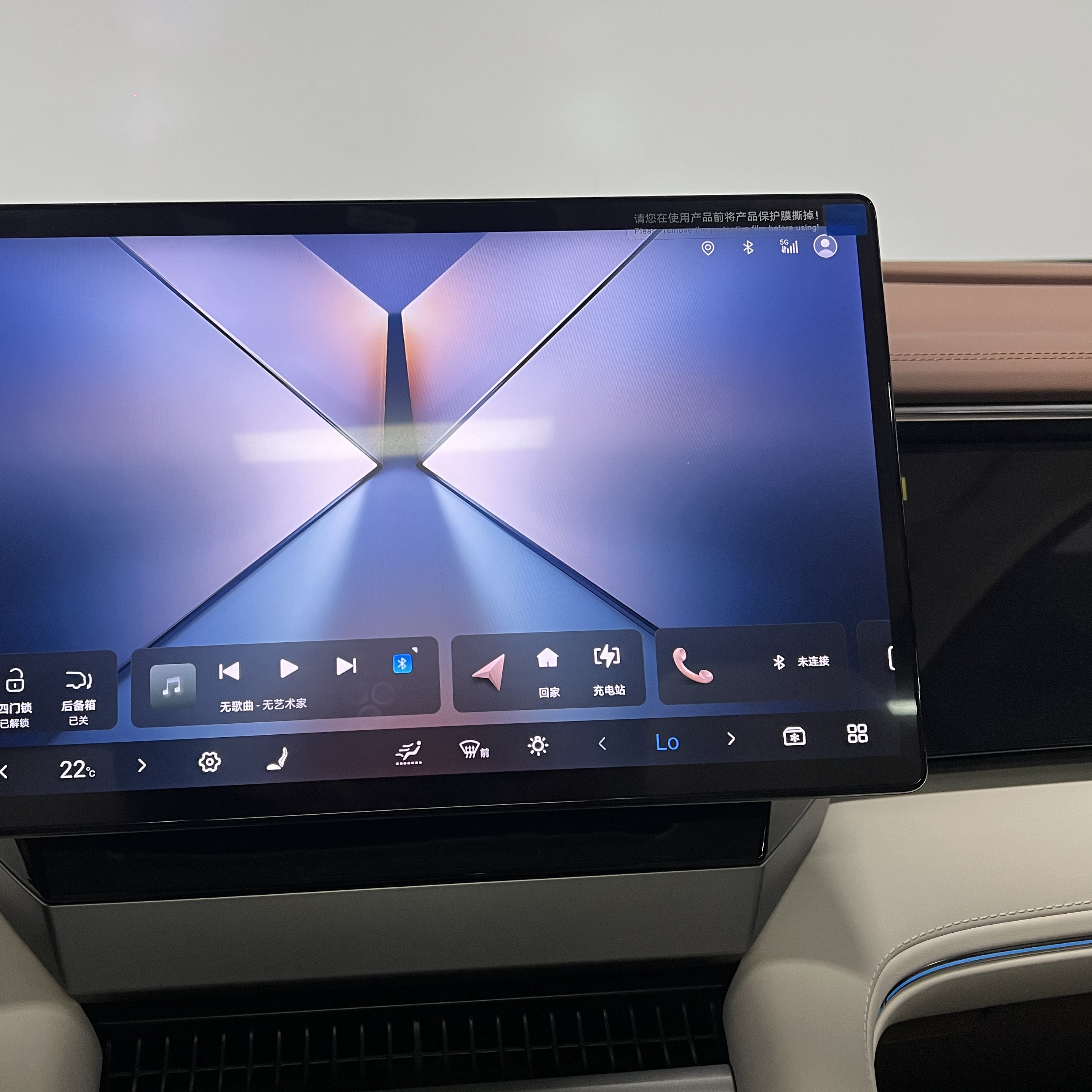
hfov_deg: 52.2
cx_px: 447
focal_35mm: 31
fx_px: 1106
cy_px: 549
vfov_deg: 52.5
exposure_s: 1/66
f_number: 1.5
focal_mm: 5.7
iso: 125
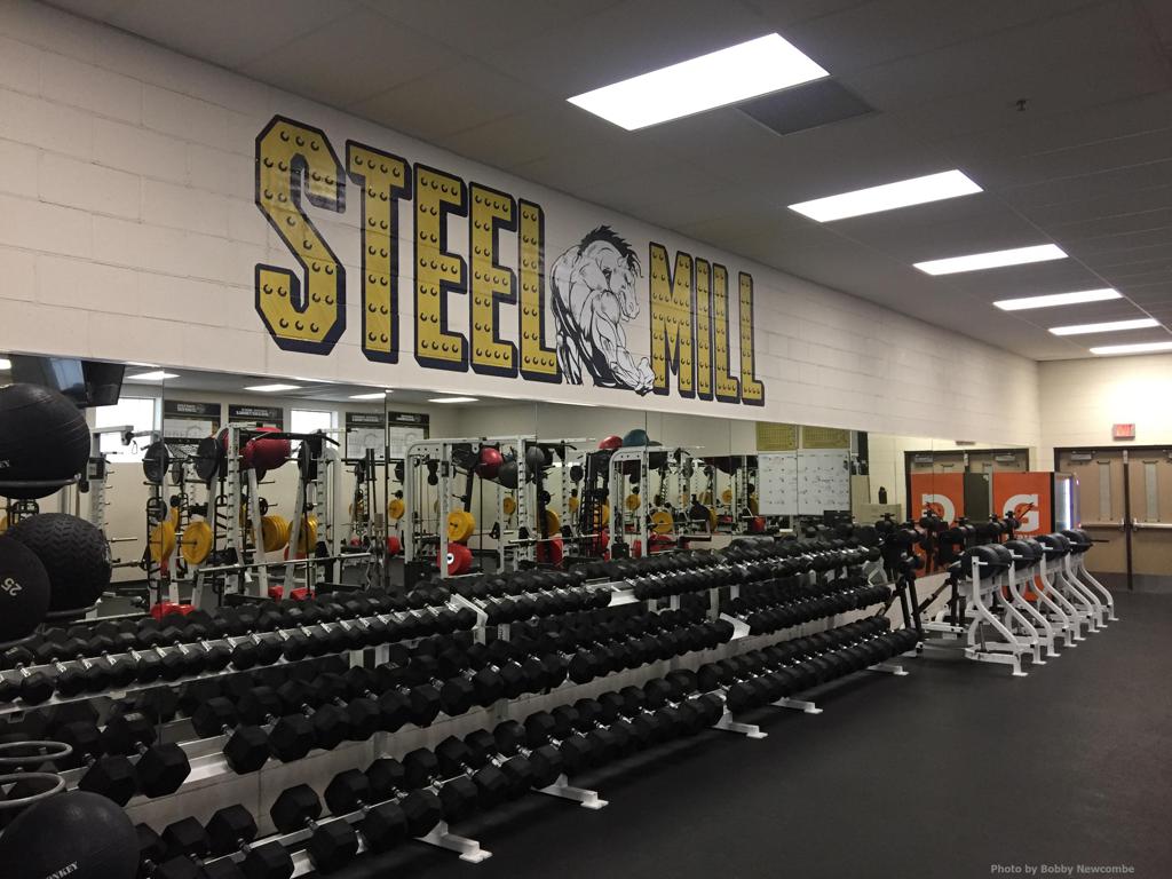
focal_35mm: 29
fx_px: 982
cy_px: 440
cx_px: 586
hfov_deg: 61.7
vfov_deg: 48.2
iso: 125
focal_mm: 4.15
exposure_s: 1/30
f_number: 2.2
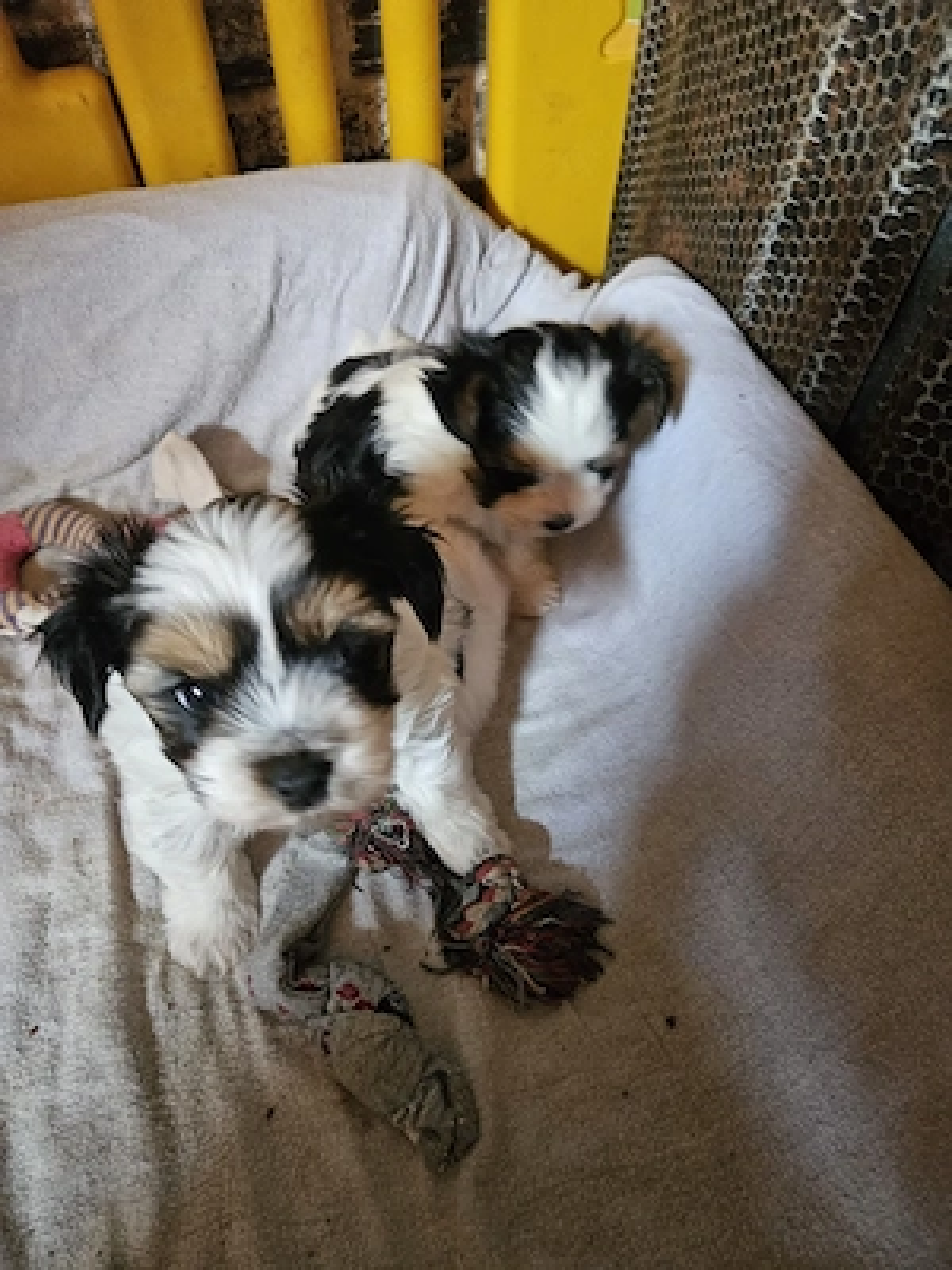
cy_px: 635
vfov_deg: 73.9
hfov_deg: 58.9
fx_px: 843
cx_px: 476
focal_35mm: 23
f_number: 1.8
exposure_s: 1/25.1
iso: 640
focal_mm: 5.4
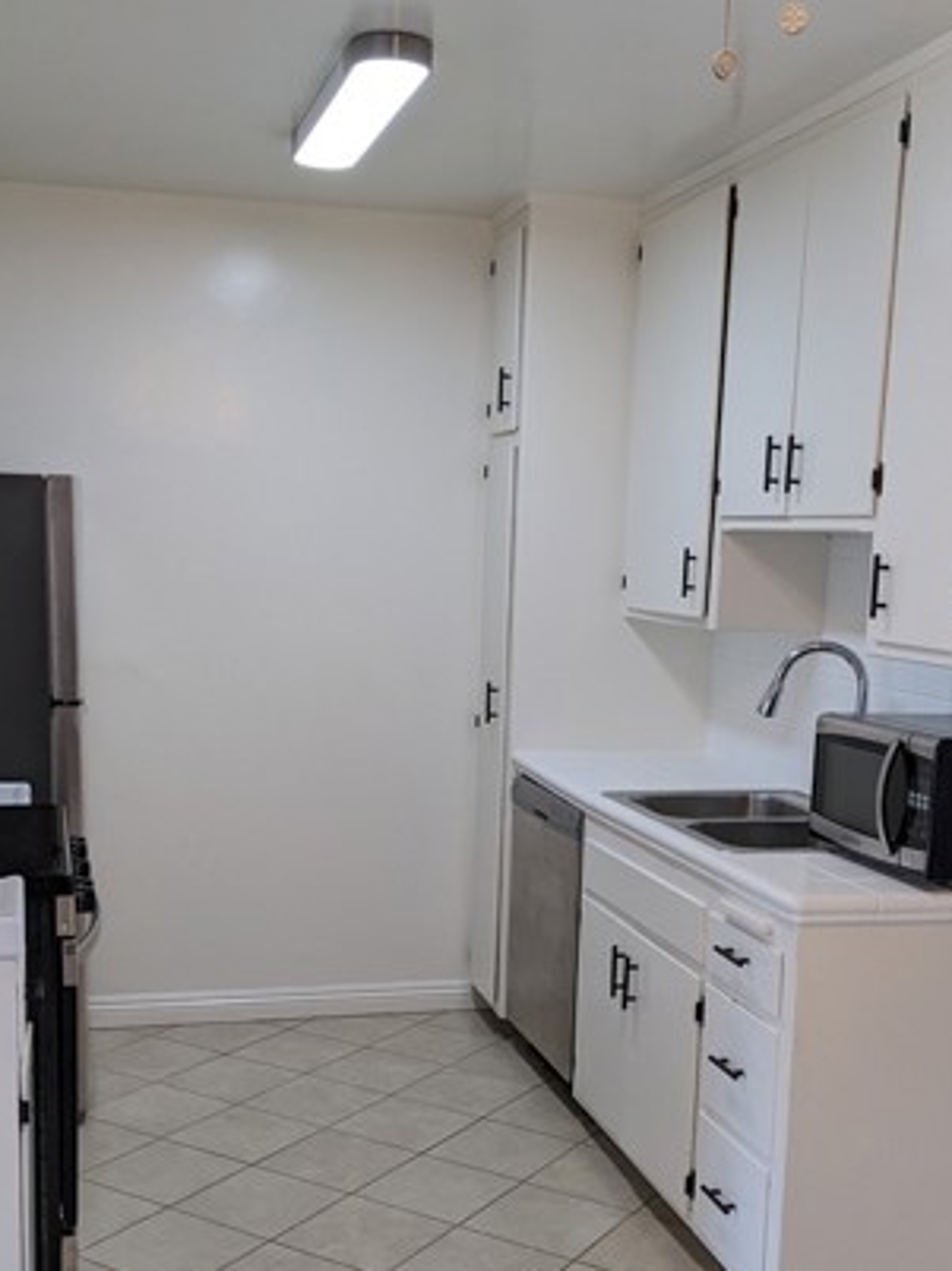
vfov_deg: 43.5
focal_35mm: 43
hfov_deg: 33.6
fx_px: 1578
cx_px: 468
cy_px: 809
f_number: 1.73
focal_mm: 4.38
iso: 112
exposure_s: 1/120
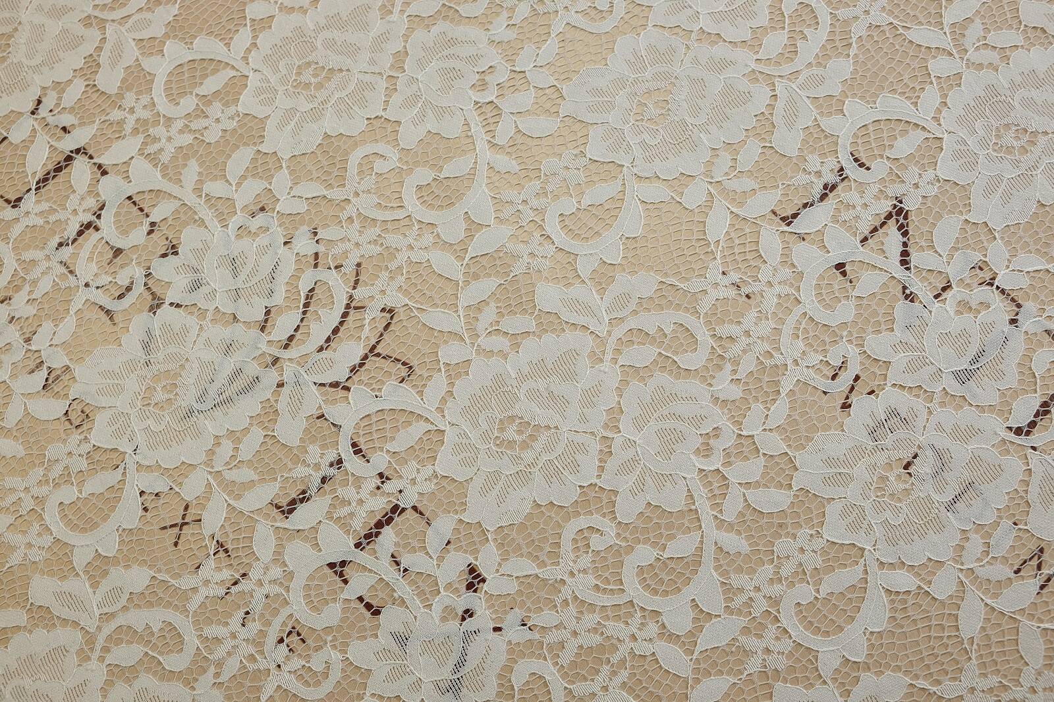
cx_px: 527
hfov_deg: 53.1
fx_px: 1054
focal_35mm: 36
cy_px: 351
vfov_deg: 36.9
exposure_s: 1/150
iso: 200
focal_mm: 24.3
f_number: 4.5
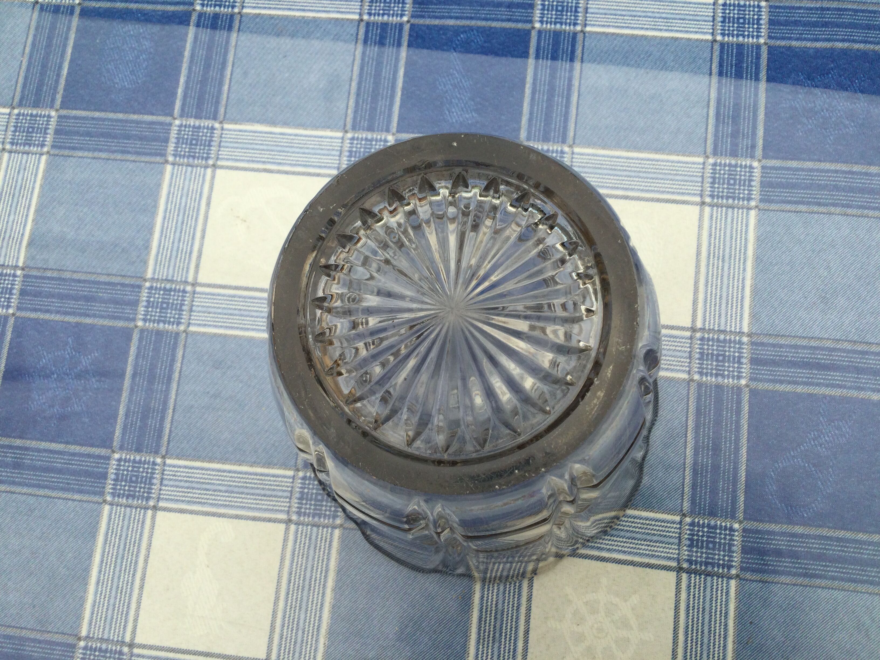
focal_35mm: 31
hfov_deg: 58.4
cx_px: 440
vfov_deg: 45.4
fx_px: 788
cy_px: 330
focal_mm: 3.3
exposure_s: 1/497
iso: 25
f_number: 2.4
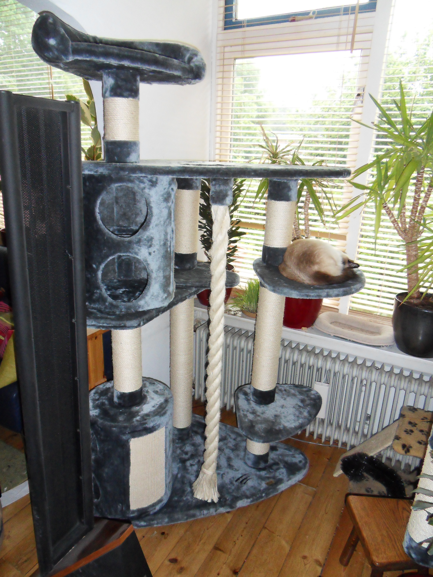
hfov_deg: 56.8
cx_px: 216
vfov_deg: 71.6
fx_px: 400
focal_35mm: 24
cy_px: 288
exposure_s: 1/45
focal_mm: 4.2
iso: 400
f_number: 3.3
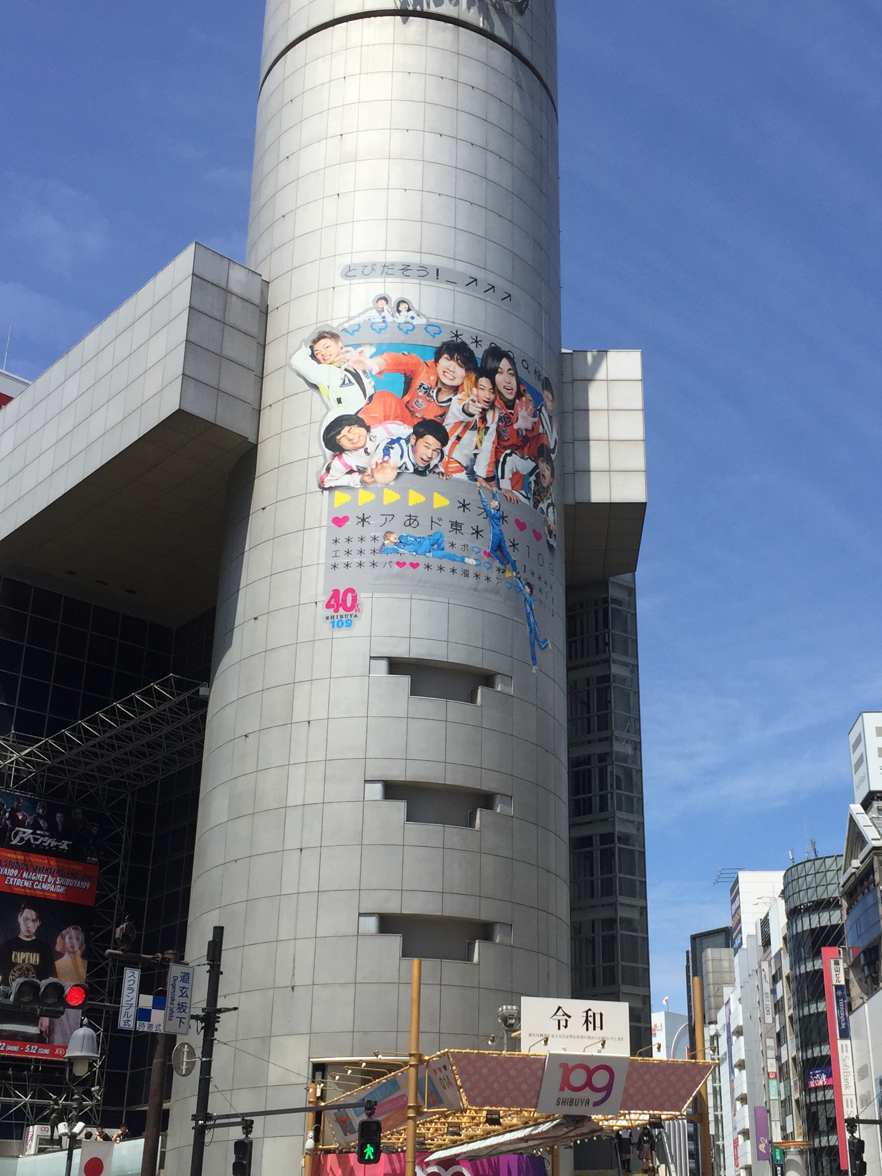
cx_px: 570
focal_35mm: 42
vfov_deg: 44.7
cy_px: 659
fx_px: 1427
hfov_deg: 34.1
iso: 32
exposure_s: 1/2639
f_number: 2.2
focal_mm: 4.15
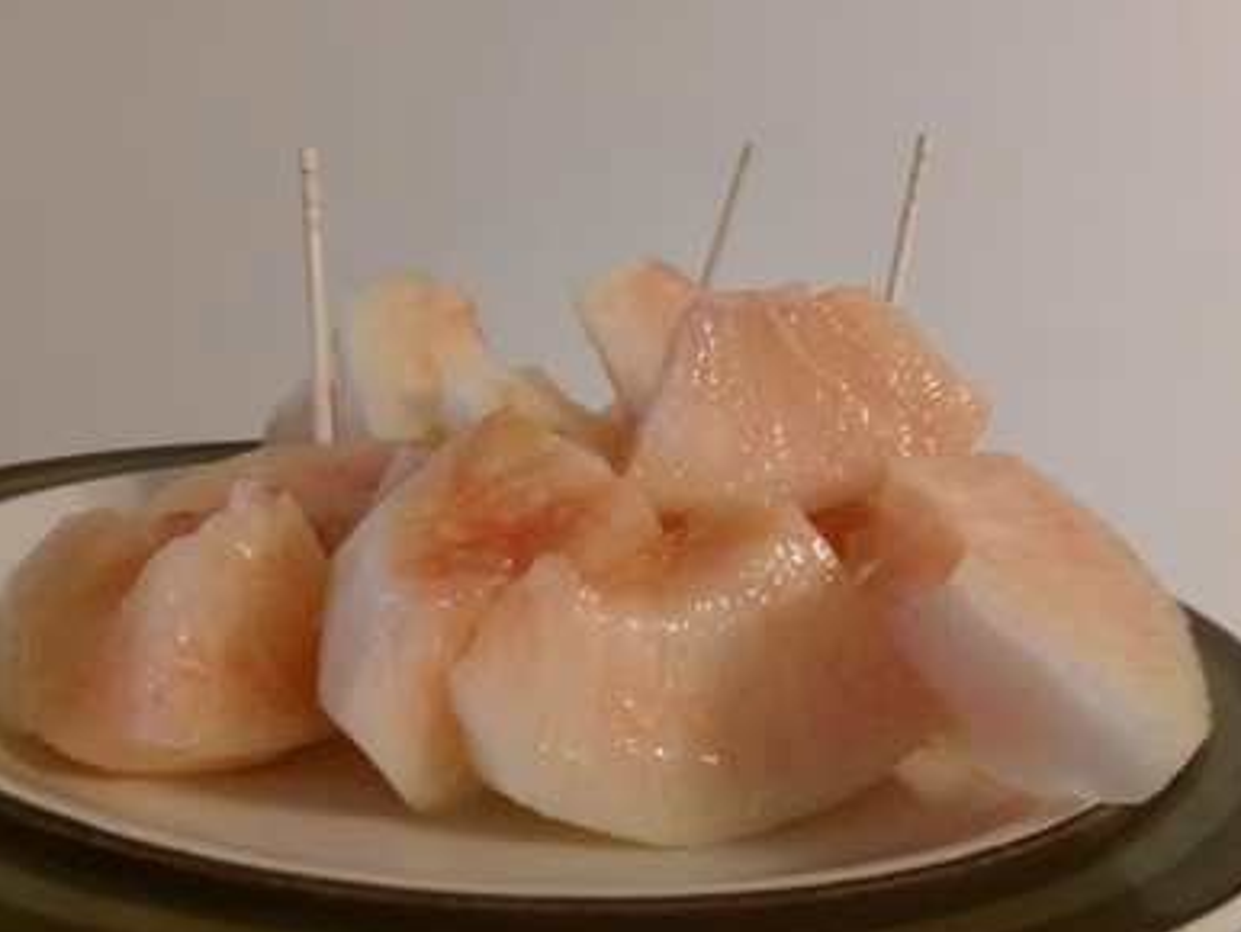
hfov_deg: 61.6
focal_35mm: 29
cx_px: 637
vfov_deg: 48.3
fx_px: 1040
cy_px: 476
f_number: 3.9
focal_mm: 5.1
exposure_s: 1/17
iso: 456
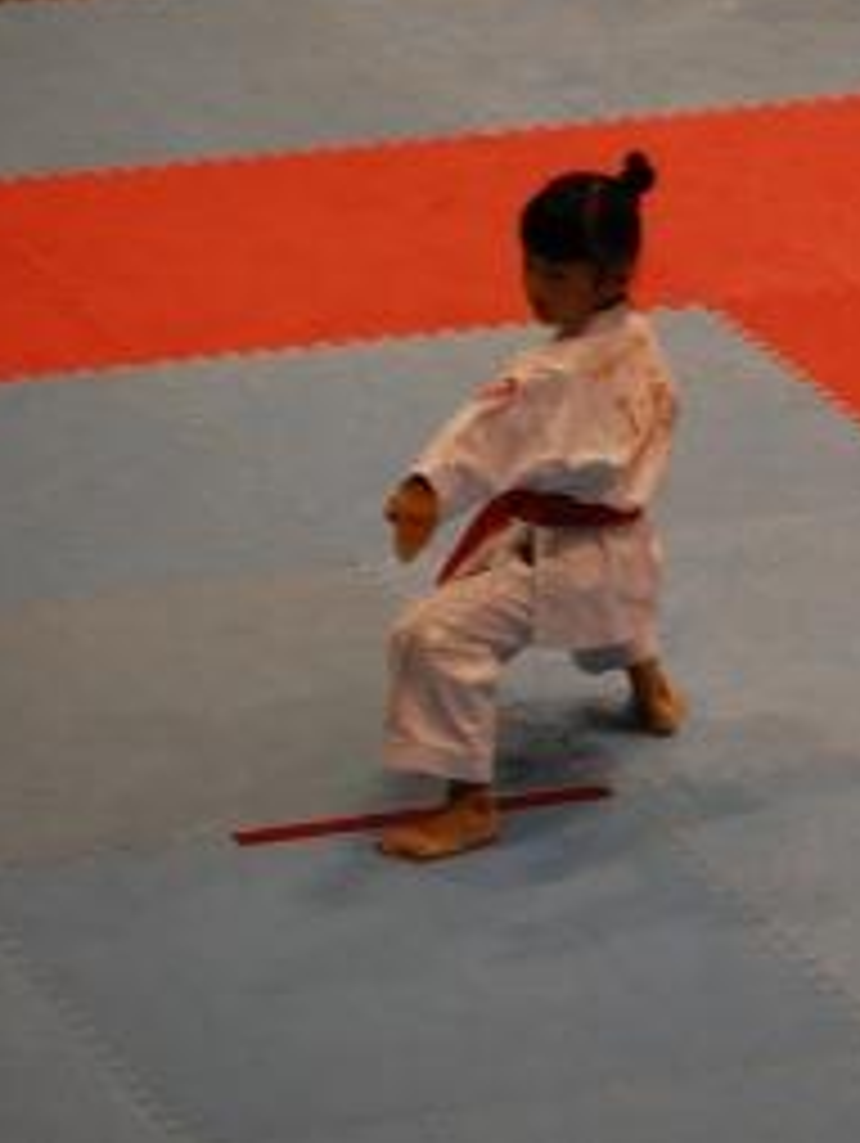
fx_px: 8825
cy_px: 477
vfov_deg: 7.4
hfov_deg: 5.6
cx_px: 599
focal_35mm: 267
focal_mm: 105
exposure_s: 1/125
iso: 500
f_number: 4.8
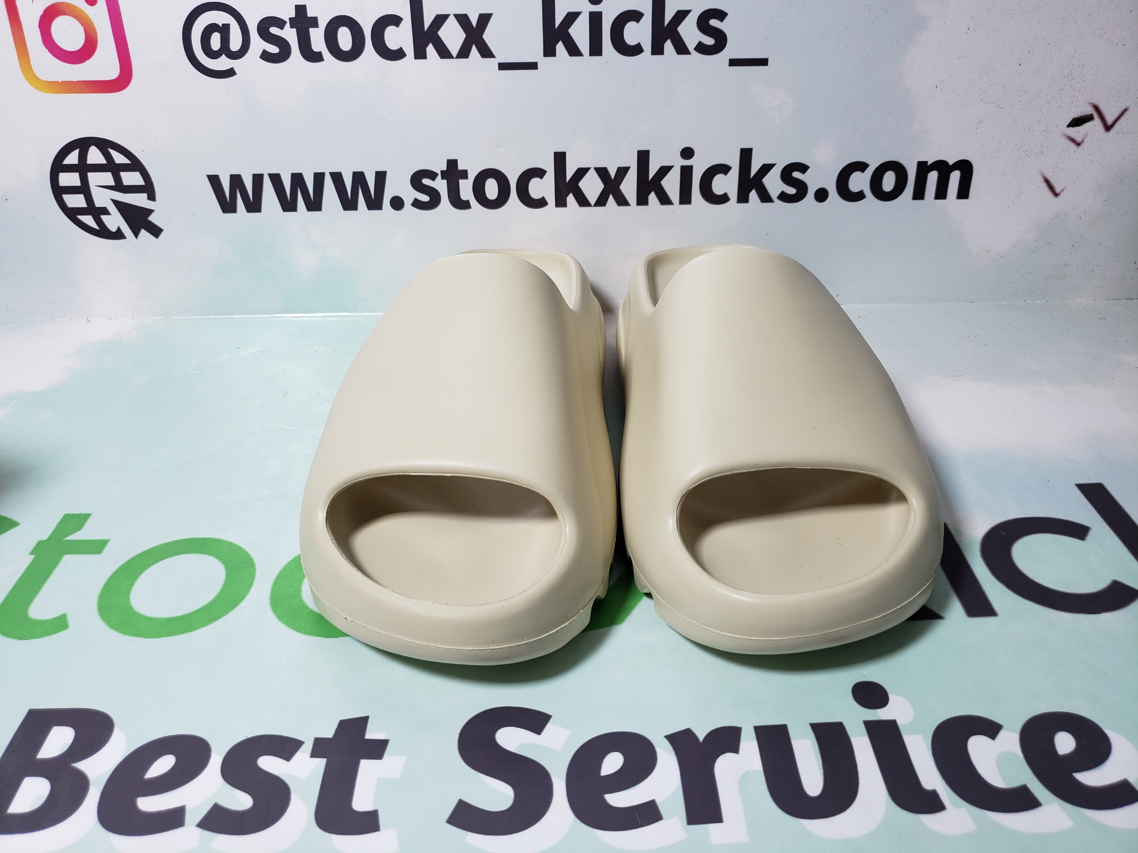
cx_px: 569
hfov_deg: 67.3
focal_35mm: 26
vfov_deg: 53.1
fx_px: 855
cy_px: 426
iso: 50
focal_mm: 4.3
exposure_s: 1/430
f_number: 1.5
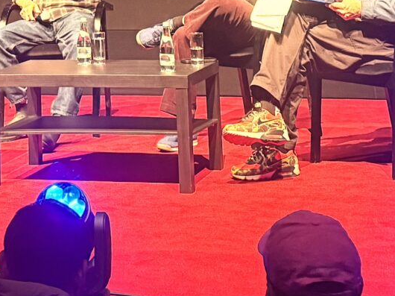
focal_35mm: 116
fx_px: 1323
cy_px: -309
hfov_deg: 16.9
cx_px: 98
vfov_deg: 11.4
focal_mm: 6.76
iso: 800
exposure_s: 1/60
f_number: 1.78
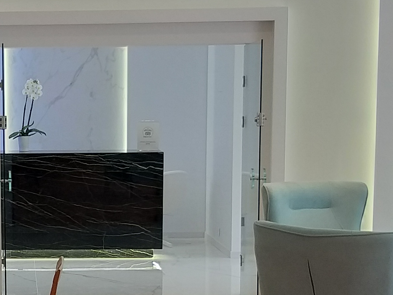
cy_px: 258
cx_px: 25
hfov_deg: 19.2
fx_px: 1136
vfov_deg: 14.7
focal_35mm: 100
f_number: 1.7
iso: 50
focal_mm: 3.93
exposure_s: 1/50
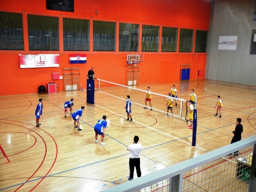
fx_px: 259
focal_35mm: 35
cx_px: 128
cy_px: 96
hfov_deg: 52.6
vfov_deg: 40.7
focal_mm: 6.1
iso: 200
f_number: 3.2
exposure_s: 1/13
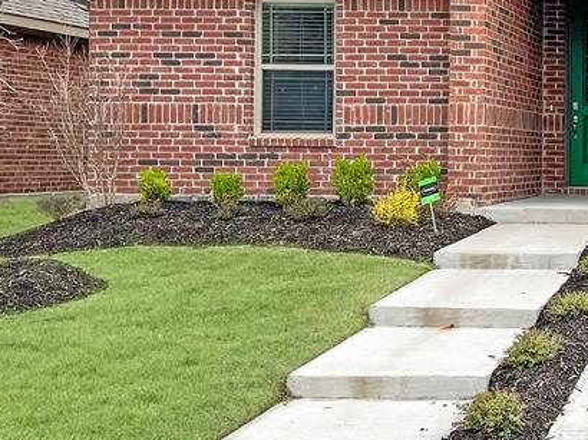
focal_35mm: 65
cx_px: 552
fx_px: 1103
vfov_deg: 22.3
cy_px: 106
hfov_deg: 28.4
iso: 50
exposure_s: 1/1751
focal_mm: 5.7
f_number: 1.5
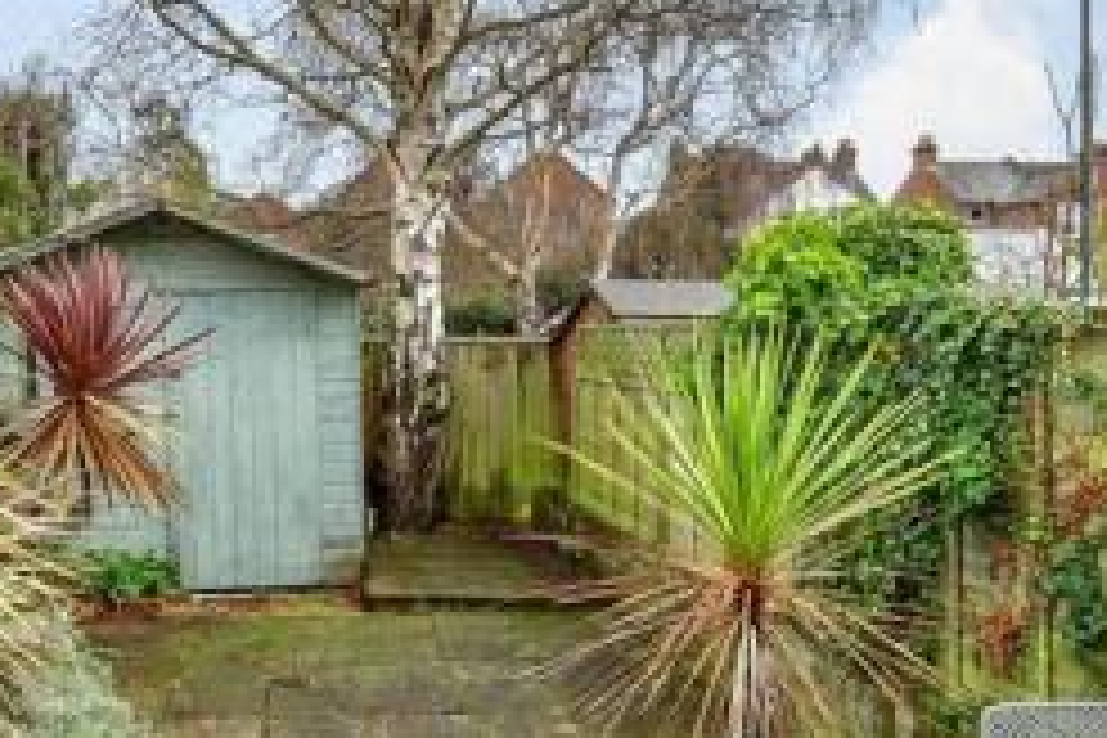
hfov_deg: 47.2
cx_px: 322
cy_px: 299
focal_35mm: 40
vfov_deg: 33.3
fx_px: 1230
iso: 400
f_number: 8
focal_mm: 10
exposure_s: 1/80
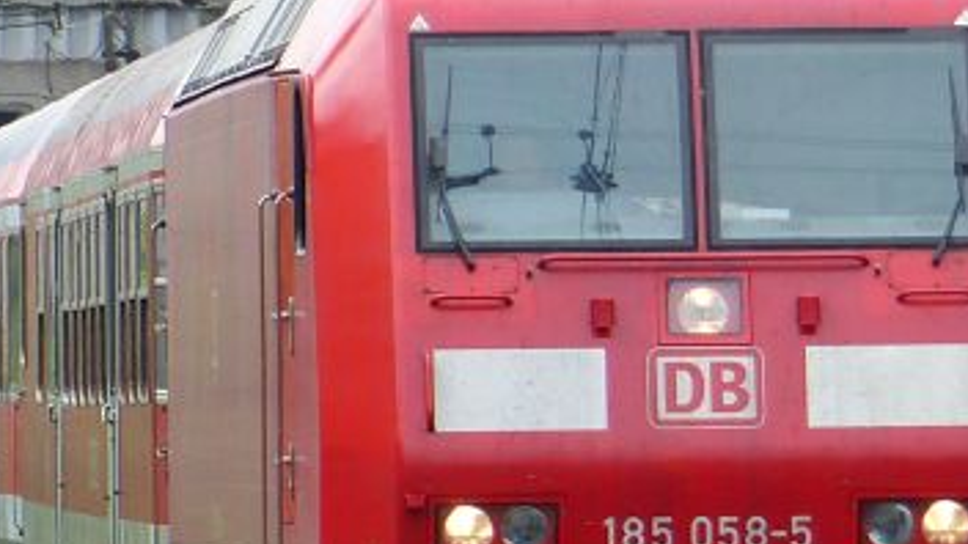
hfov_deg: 2.6
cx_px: 734
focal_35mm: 846
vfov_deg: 1.4
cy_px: 82
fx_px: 21715
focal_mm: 41.1
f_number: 2.8
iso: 100
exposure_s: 1/640
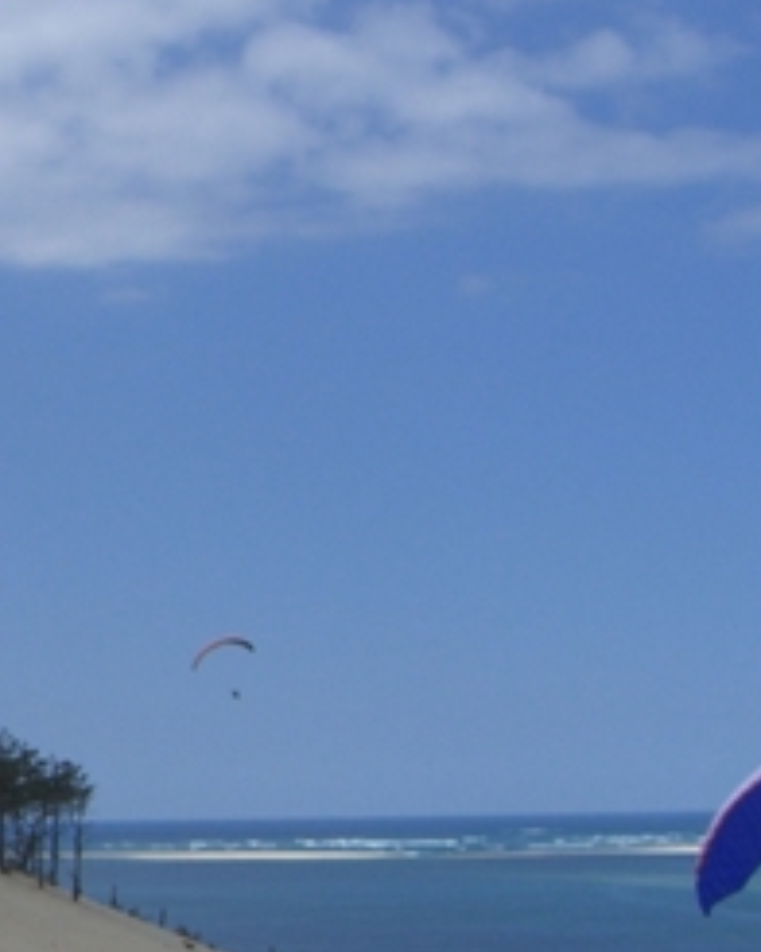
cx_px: -427
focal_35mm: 97
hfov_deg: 14.6
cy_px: 525
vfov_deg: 19.8
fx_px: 2731
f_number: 8
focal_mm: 7.9
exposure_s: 1/320
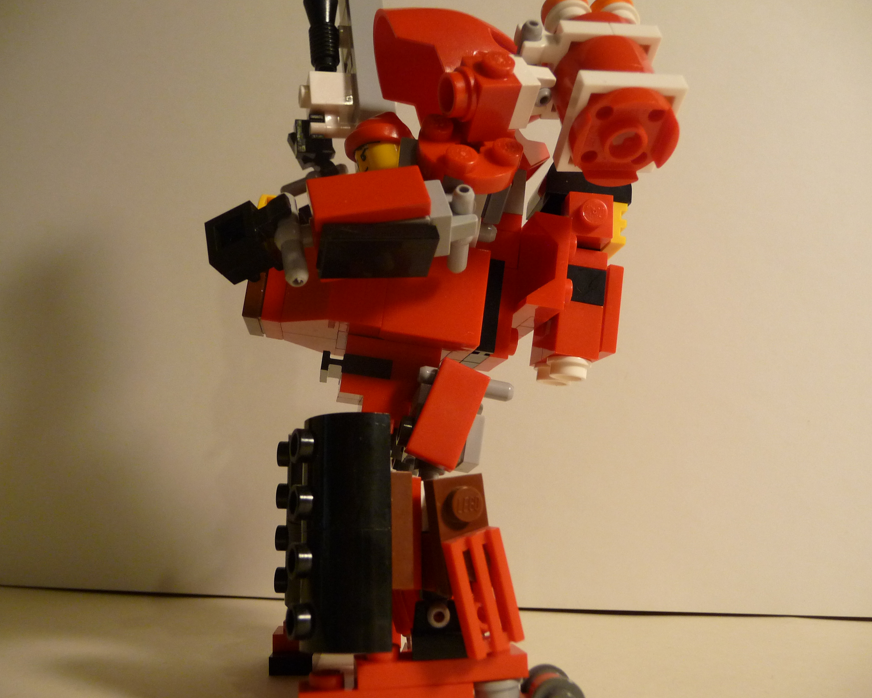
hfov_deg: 58.8
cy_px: 356
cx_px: 425
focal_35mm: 30
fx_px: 774
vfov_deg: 48.5
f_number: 3.3
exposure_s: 1/30
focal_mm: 4.7
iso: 250
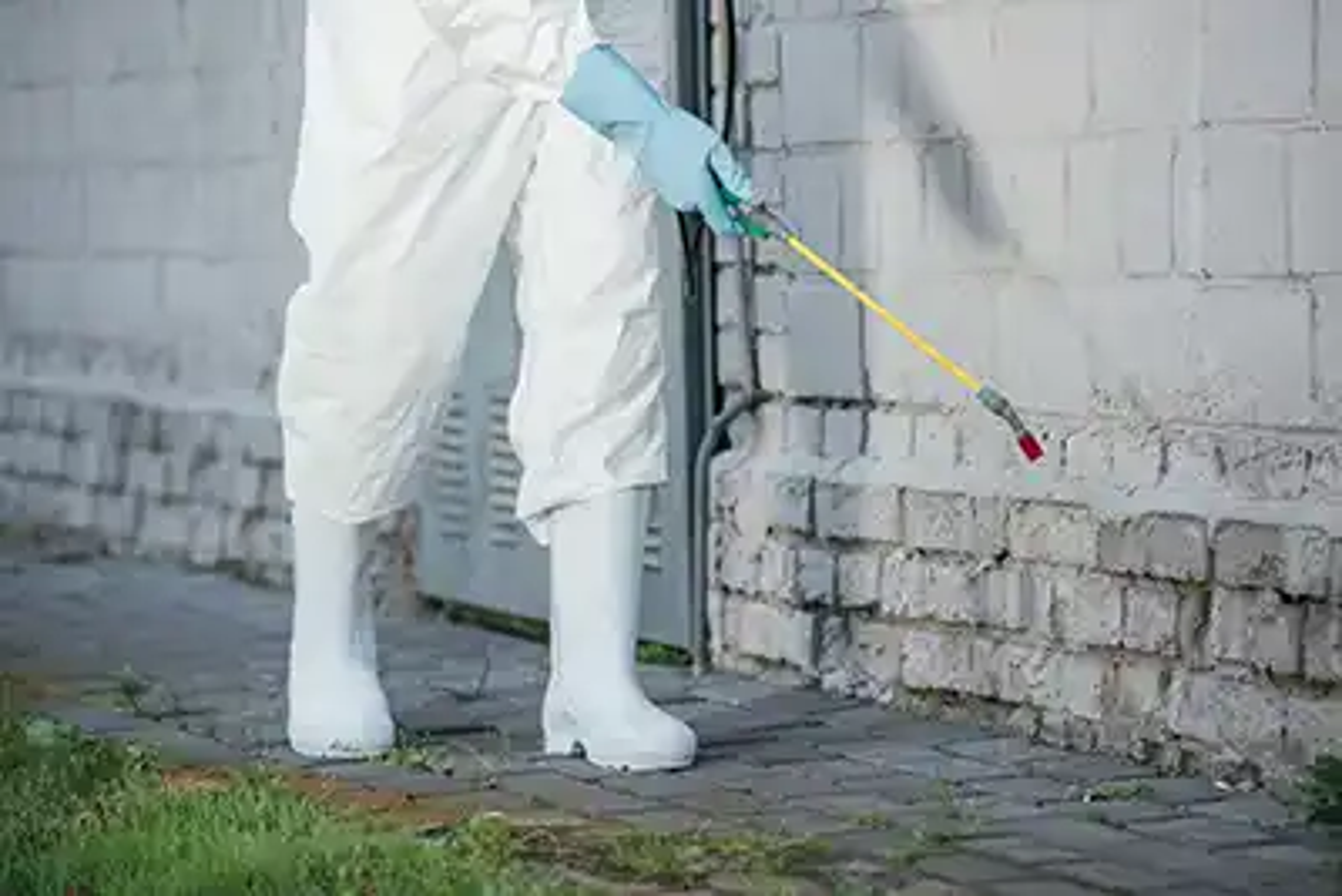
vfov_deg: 8.3
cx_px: 671
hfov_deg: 12.4
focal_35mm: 165
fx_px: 6153
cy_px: 448
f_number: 4.5
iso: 250
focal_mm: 165
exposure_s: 1/500
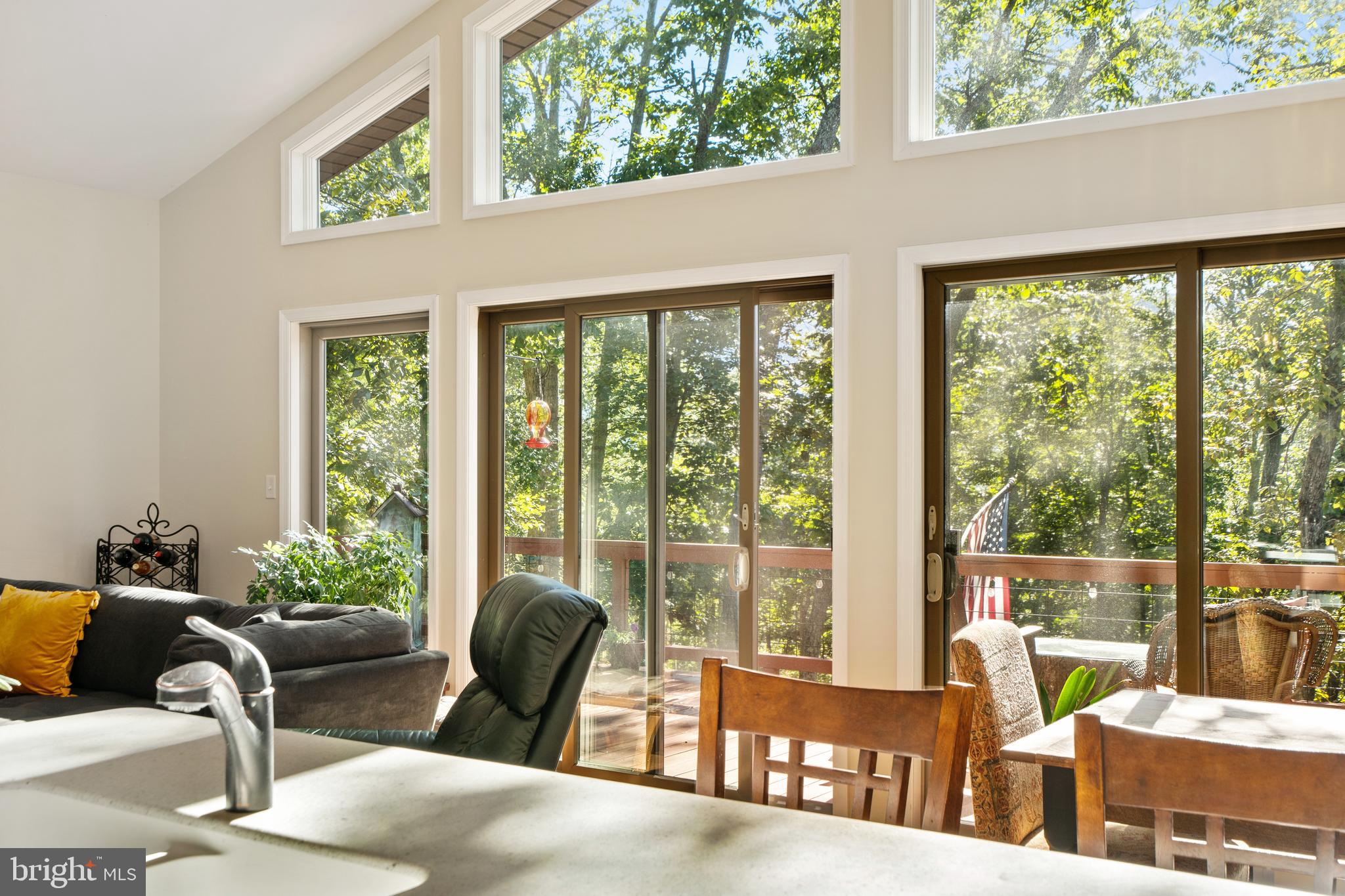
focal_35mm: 35
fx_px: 1307
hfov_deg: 54.4
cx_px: 672
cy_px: 448
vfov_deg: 37.8
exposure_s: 1/13
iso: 200
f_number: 10
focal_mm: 35
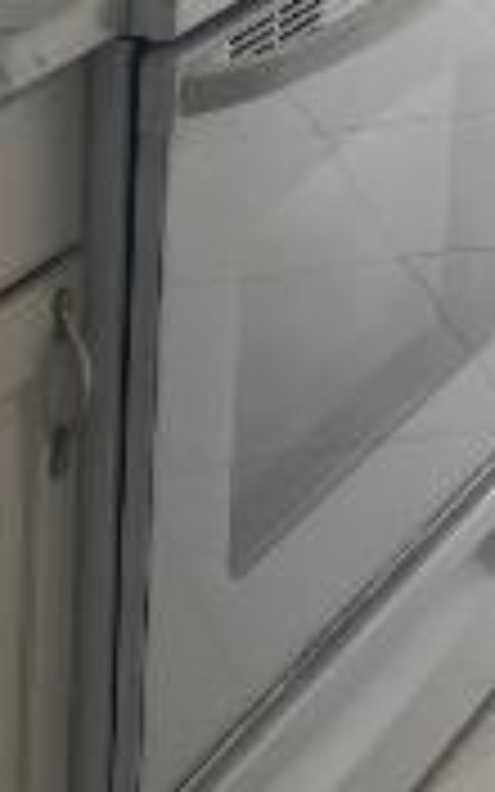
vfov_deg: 15.3
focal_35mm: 120
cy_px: -576
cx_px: 500
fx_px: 2590
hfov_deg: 10.8
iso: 32
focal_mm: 4.25
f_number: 1.8
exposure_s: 1/203
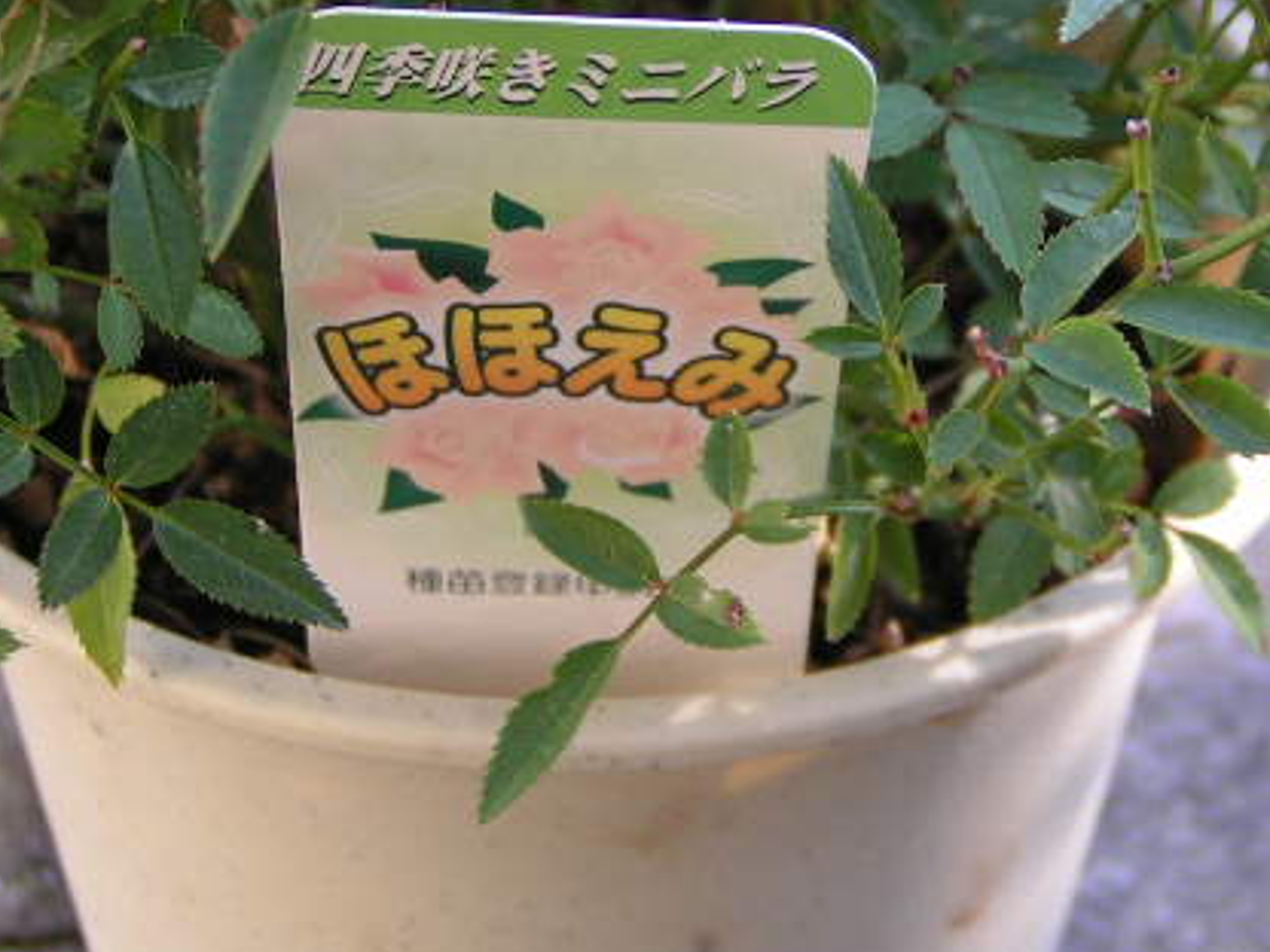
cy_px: 287
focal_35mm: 83
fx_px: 3045
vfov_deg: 17.7
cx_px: 684
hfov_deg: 23.6
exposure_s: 1/60
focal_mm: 8.3
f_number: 3.2
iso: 50
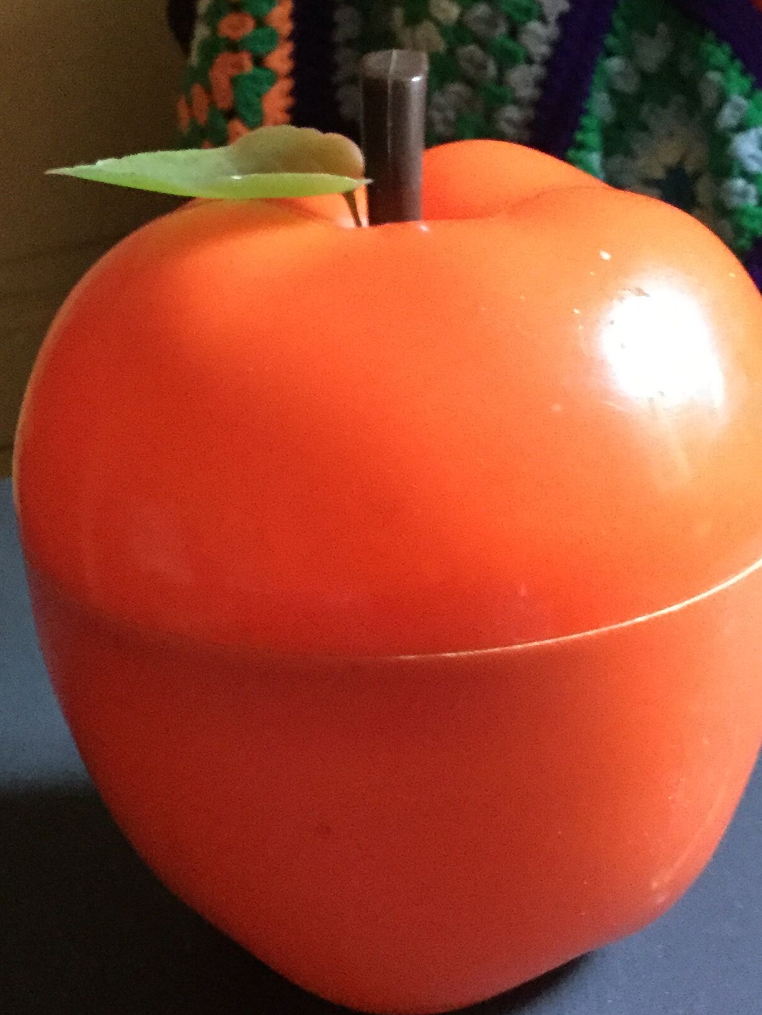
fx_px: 1849
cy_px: 485
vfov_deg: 30.7
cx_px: 323
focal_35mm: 63
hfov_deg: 23.3
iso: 500
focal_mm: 3.3
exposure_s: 1/15
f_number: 2.4
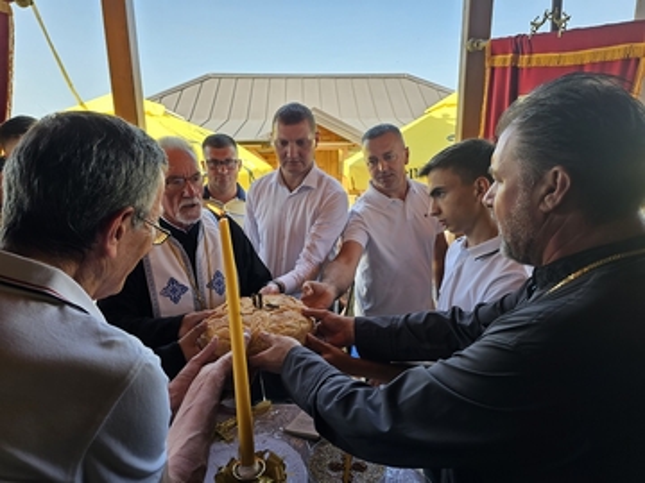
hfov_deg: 73.9
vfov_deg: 58.9
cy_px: 242
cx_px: 322
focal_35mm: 23
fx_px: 429
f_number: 1.7
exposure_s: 1/180
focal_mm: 6.3
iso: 40
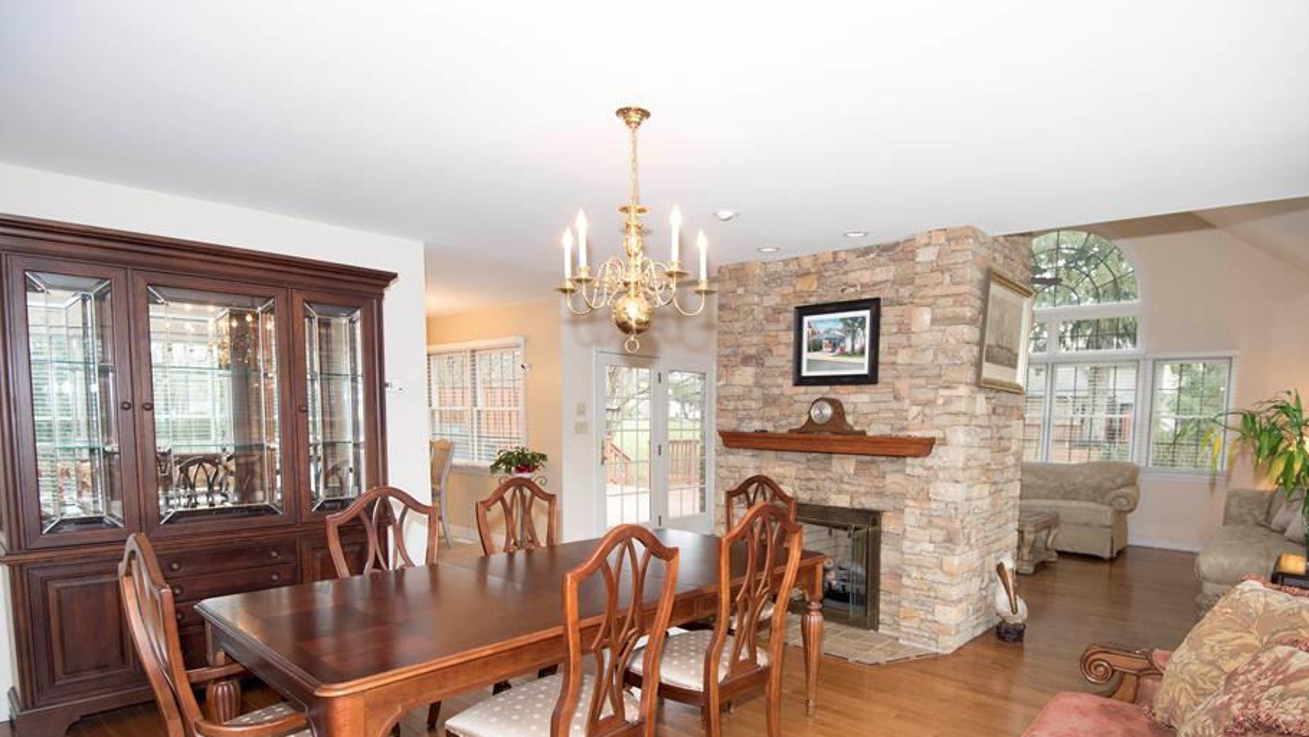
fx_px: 694
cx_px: 706
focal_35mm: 20
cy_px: 492
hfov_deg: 86.4
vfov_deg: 54.8
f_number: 4
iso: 800
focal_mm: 16
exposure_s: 1/80
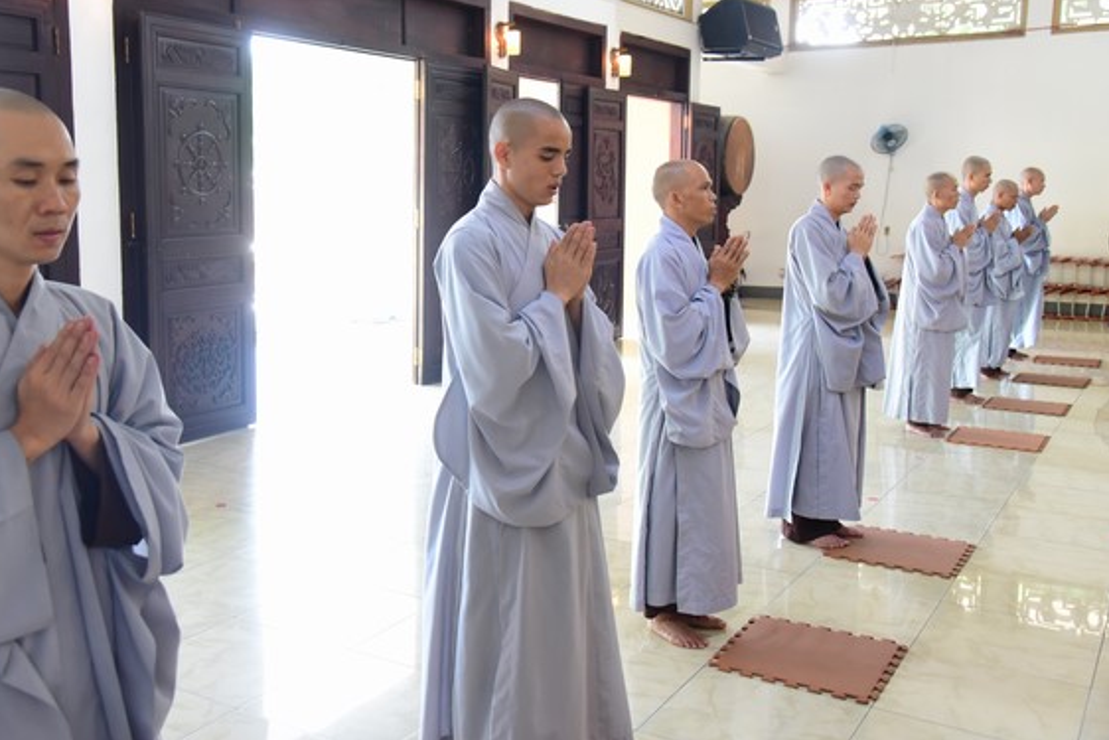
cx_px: 478
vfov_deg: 35.9
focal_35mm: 37
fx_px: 1140
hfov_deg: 51.7
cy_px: 318
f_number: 5
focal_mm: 32
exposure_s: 1/50
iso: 2000
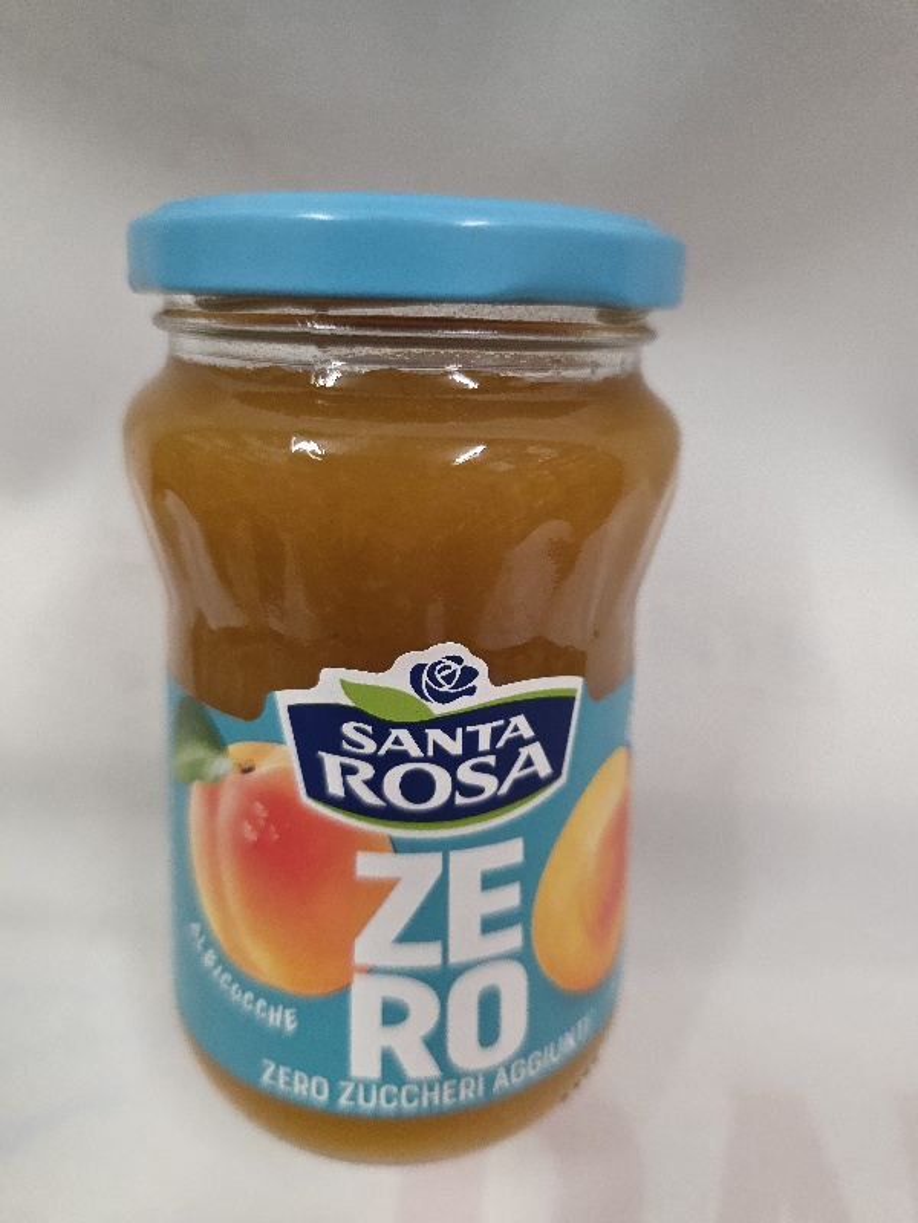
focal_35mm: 23
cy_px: 612
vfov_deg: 73.9
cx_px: 459
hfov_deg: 58.9
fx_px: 813
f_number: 1.7
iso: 500
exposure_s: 1/101
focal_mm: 6.3
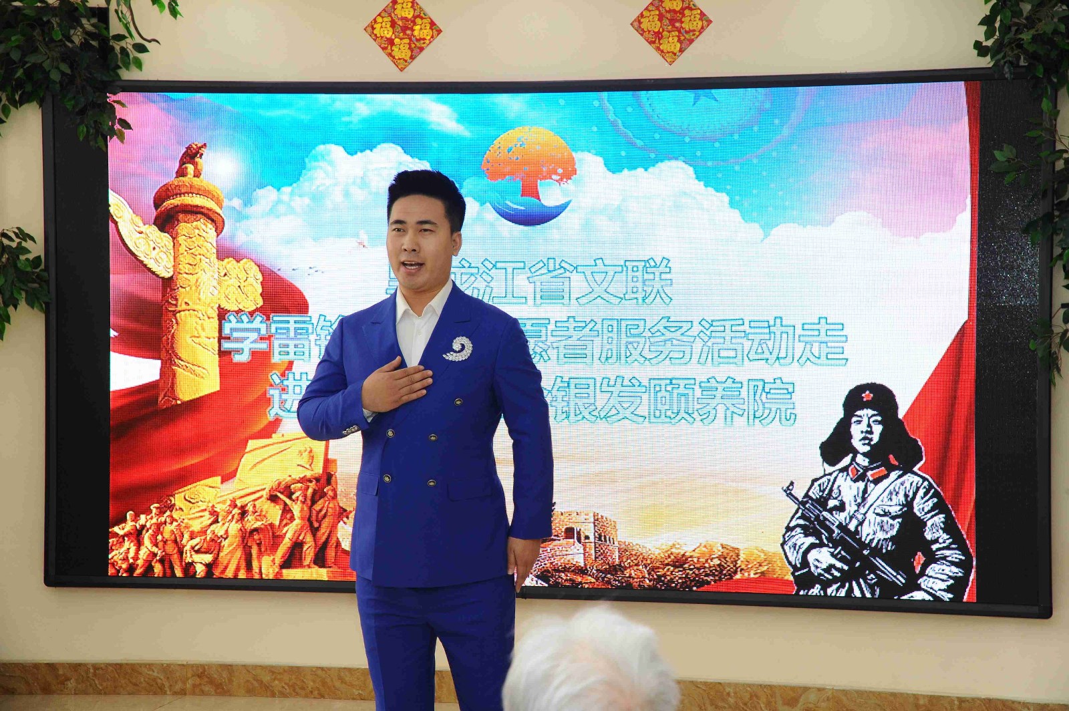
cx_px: 534
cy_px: 356
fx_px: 2522
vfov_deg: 16.0
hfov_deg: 23.9
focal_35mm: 85
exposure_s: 1/80
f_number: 5.6
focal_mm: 85
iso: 1600
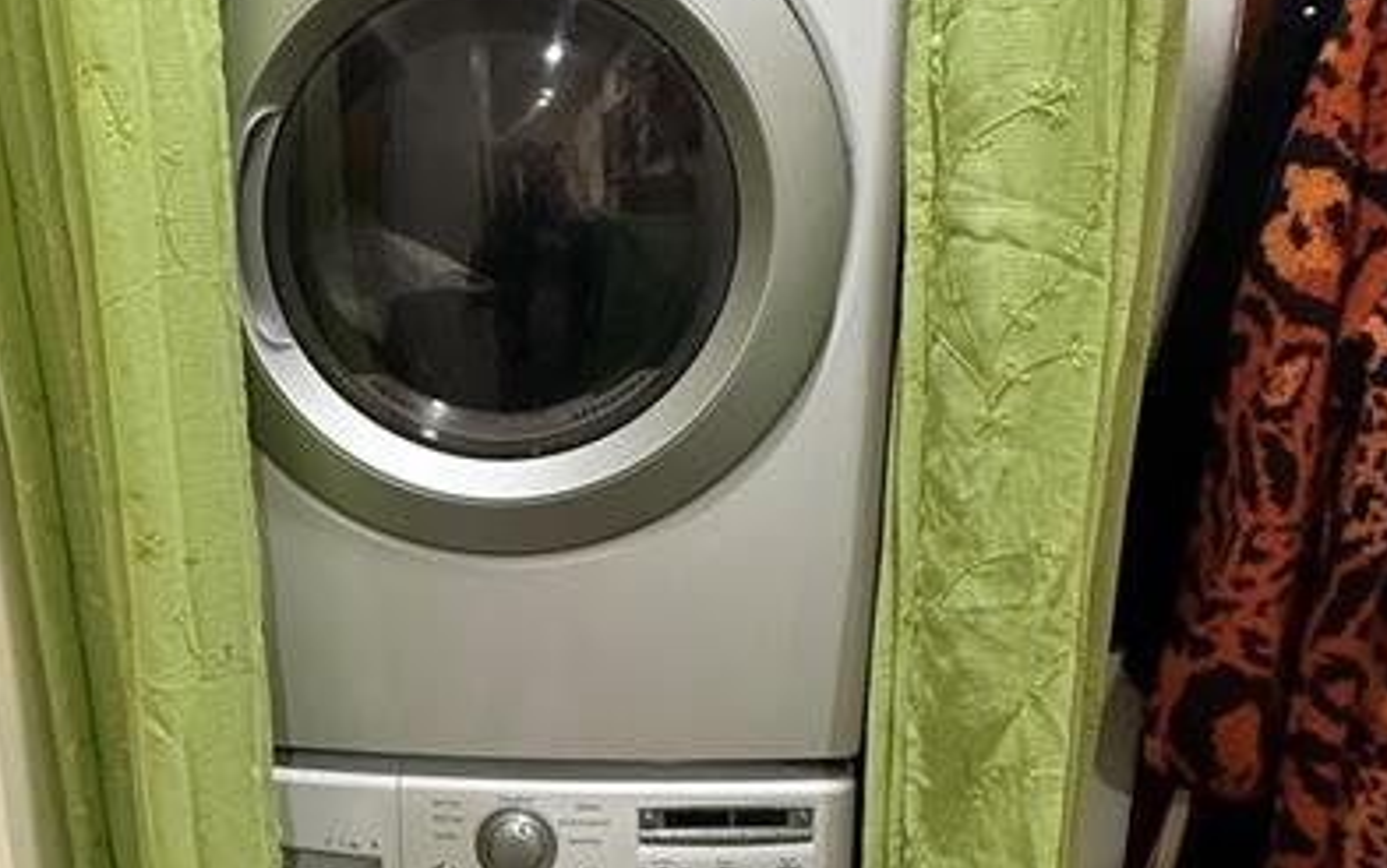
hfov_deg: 63.0
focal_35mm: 29
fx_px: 1097
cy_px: 452
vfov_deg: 43.2
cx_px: 466
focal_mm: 2.22
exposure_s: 1/60
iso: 320
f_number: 2.2
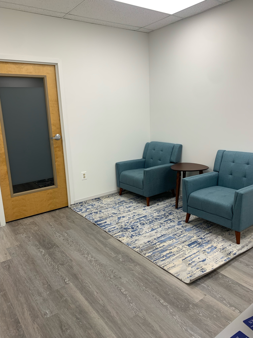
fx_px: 253
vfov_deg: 67.3
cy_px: 169
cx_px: 126
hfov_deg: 53.1
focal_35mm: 26
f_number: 1.8
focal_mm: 4.25
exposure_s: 1/120
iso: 50
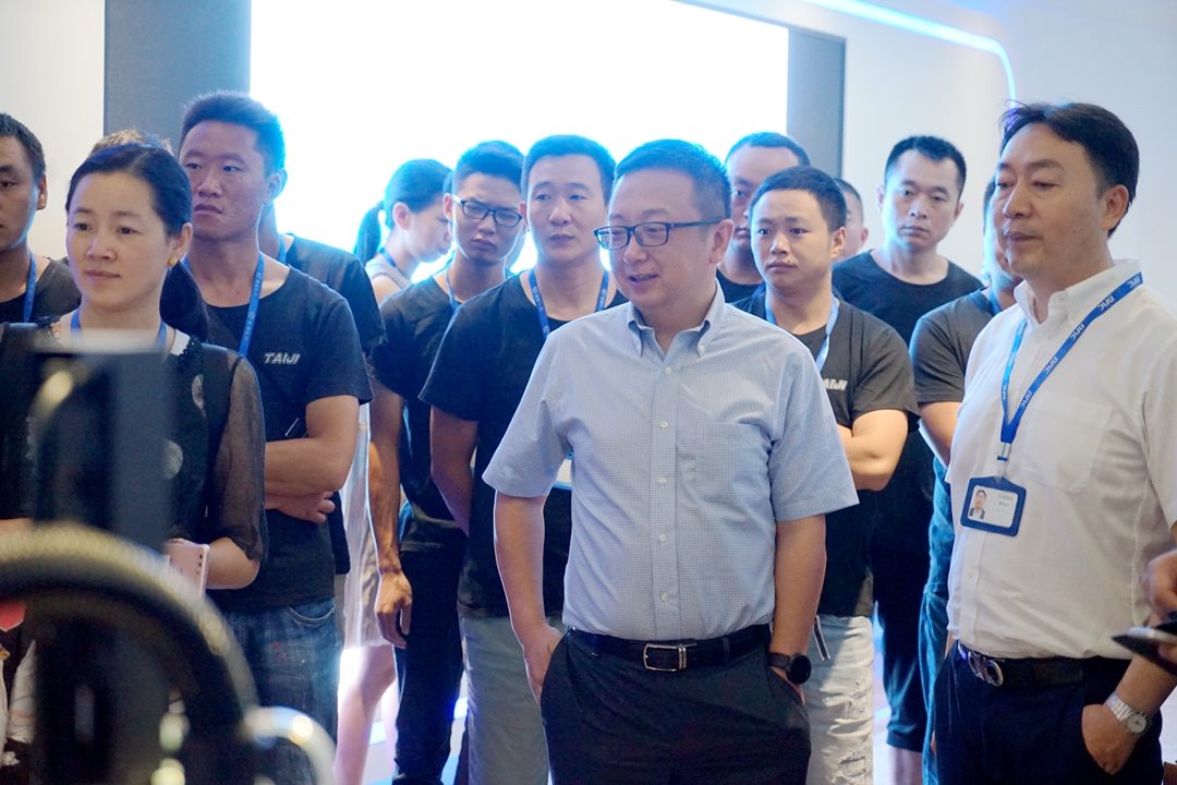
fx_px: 2288
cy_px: 392
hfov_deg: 28.8
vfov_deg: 19.5
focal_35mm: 70
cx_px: 588
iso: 5000
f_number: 4
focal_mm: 70
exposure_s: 1/160
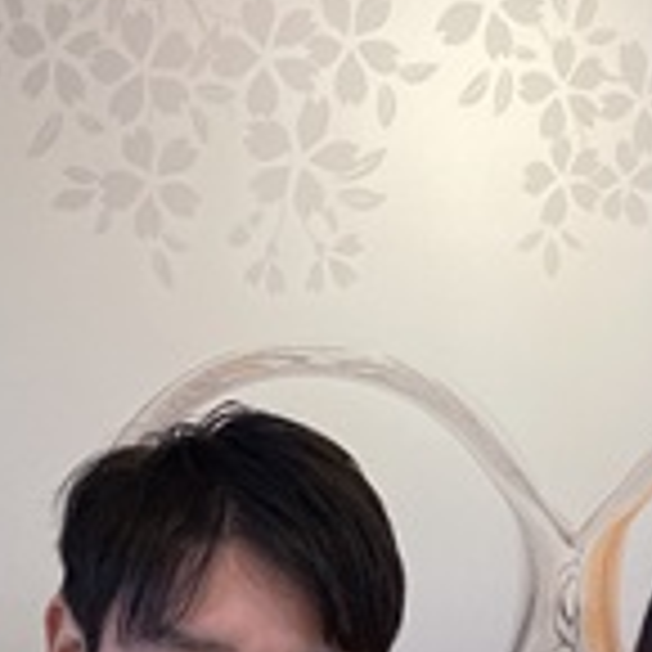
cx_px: 571
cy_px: 704
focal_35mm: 85
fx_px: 1811
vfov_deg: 19.6
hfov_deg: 20.1
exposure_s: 1/120
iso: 50
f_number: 2.4
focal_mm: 3.3
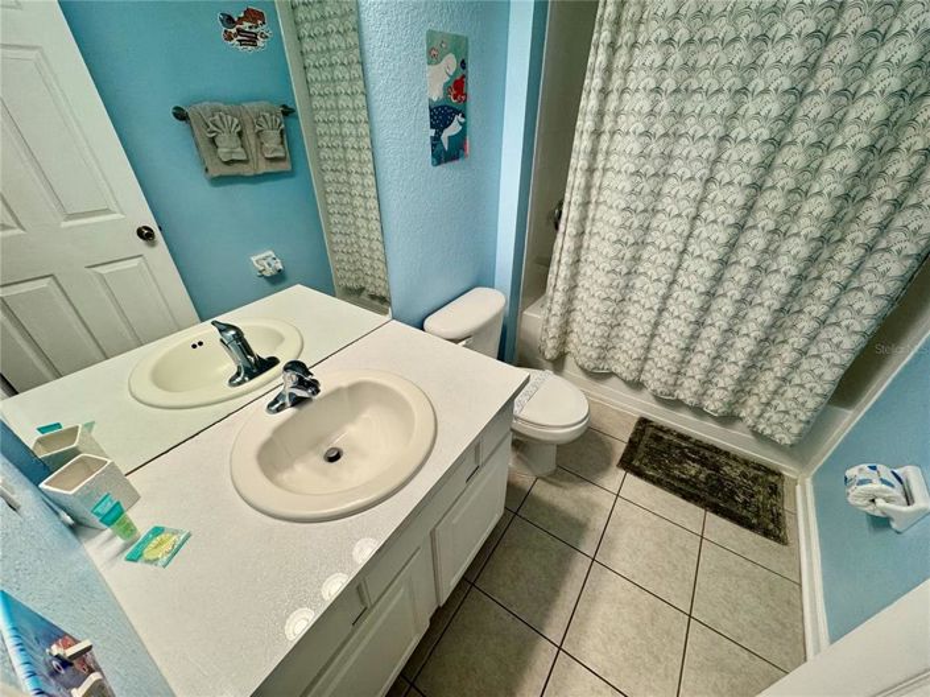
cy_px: 348
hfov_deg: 102.1
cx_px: 465
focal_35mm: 14
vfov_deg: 85.6
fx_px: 376
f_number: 2.2
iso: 200
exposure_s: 1/120
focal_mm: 2.22
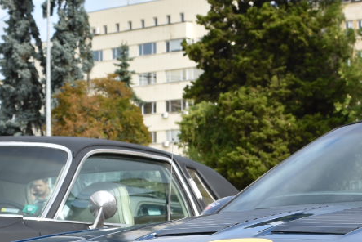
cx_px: 317
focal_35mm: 115
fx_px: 1155
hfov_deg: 17.6
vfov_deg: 11.4
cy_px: 376
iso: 100
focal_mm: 21
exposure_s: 1/200
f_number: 7.1
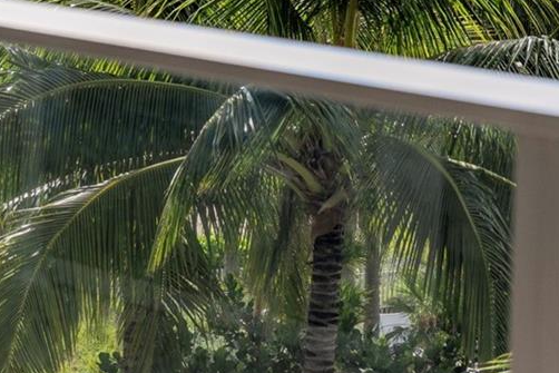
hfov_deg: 10.0
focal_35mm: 204
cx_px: -42
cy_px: -120
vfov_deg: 6.7
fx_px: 3168
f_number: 4
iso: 64
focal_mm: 50
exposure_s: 1/1600
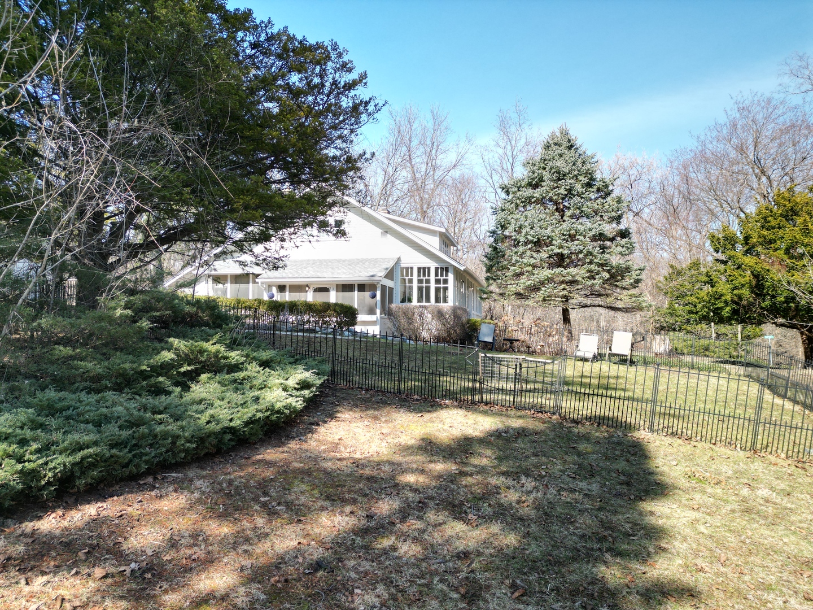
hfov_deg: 71.6
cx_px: 406
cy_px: 305
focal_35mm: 24
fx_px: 564
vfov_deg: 56.8
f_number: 1.7
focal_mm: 6.72
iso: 100
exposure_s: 1/400
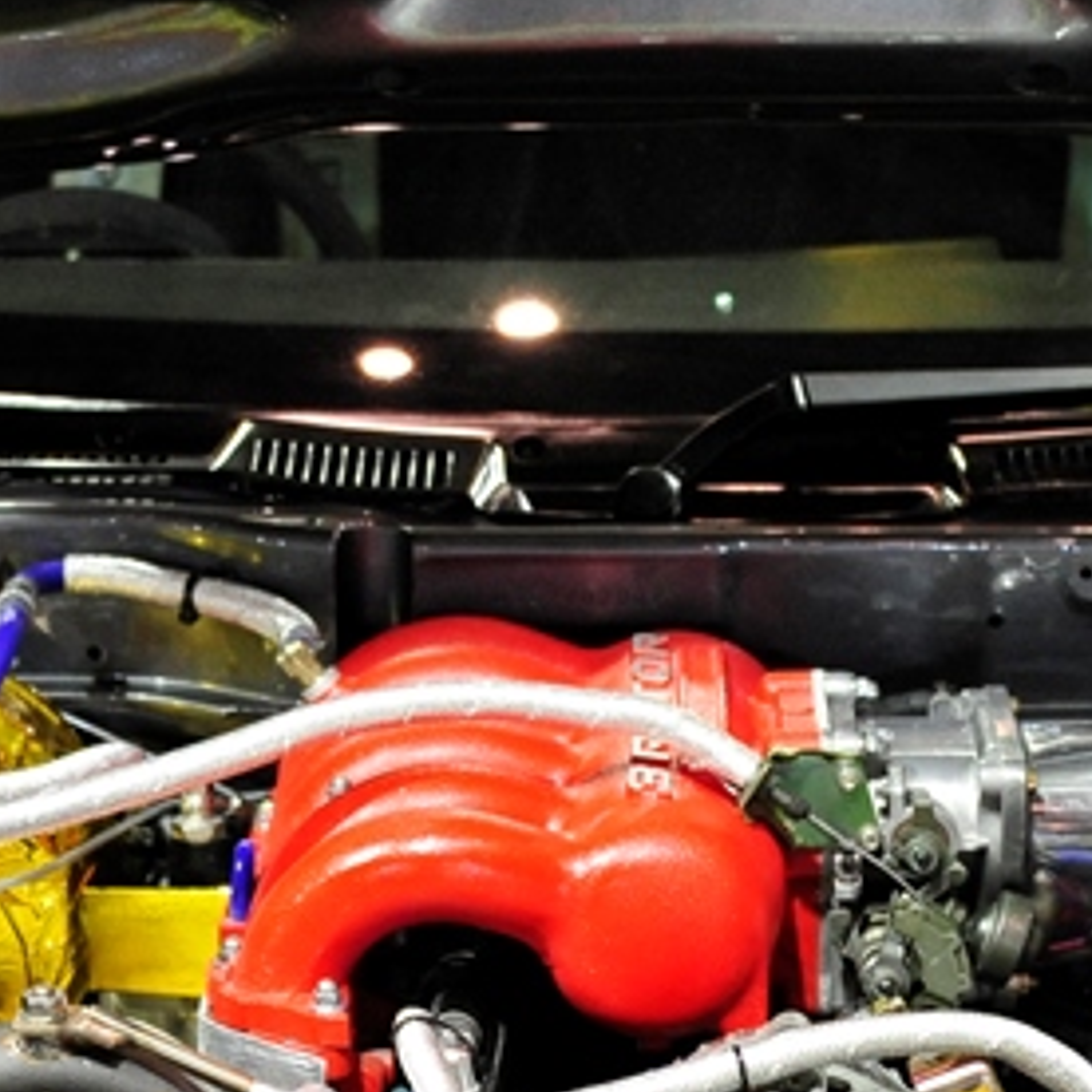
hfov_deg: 11.6
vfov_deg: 11.5
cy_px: 849
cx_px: 681
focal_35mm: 151
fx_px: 5389
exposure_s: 1/125
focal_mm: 48
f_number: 4.2
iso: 3200
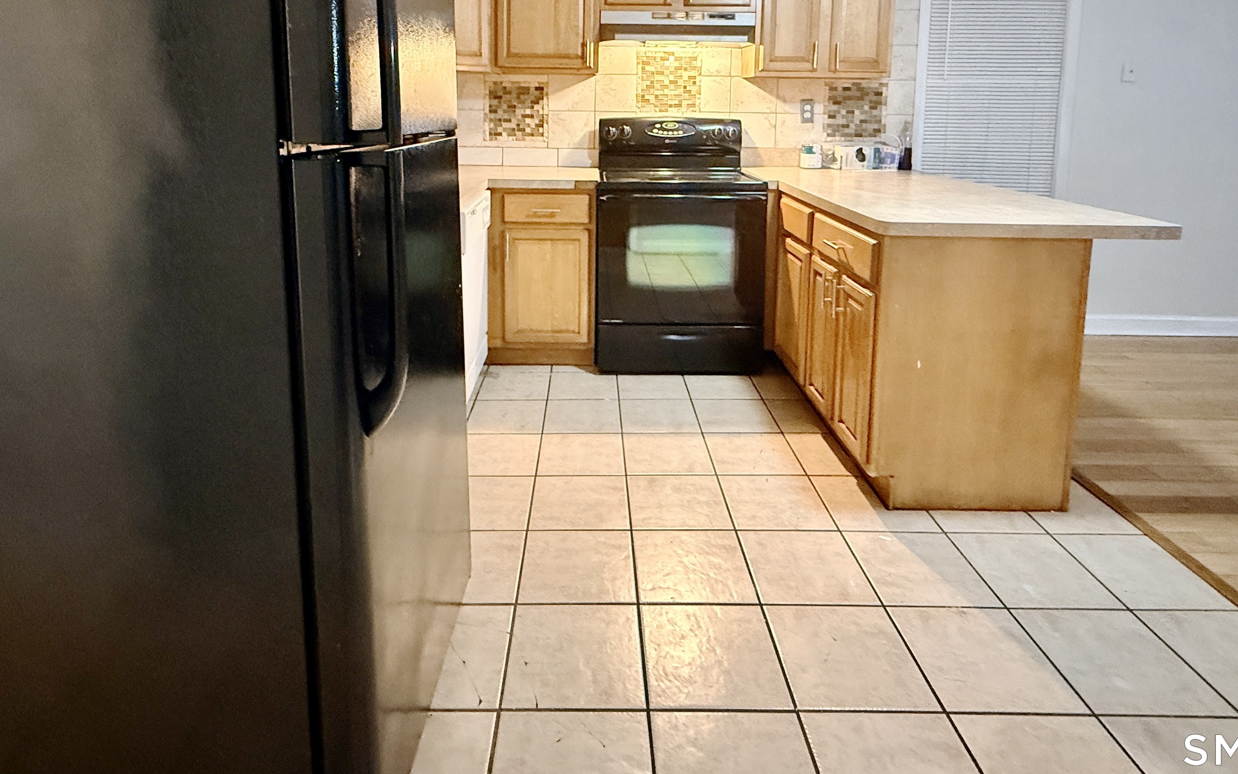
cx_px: 598
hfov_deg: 85.0
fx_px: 675
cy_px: 153
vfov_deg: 55.4
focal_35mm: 20
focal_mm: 2.22
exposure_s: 1/40
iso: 1000
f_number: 2.2
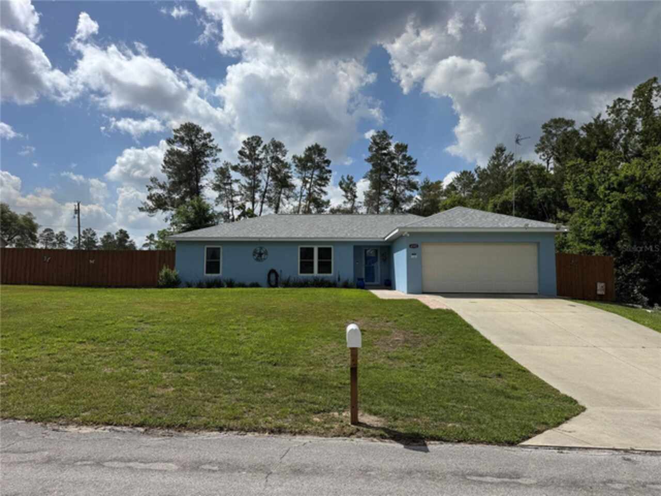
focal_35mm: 24
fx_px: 458
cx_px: 330
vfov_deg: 56.8
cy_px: 248
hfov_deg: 71.6
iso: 80
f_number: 1.78
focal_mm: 6.76
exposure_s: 1/10417
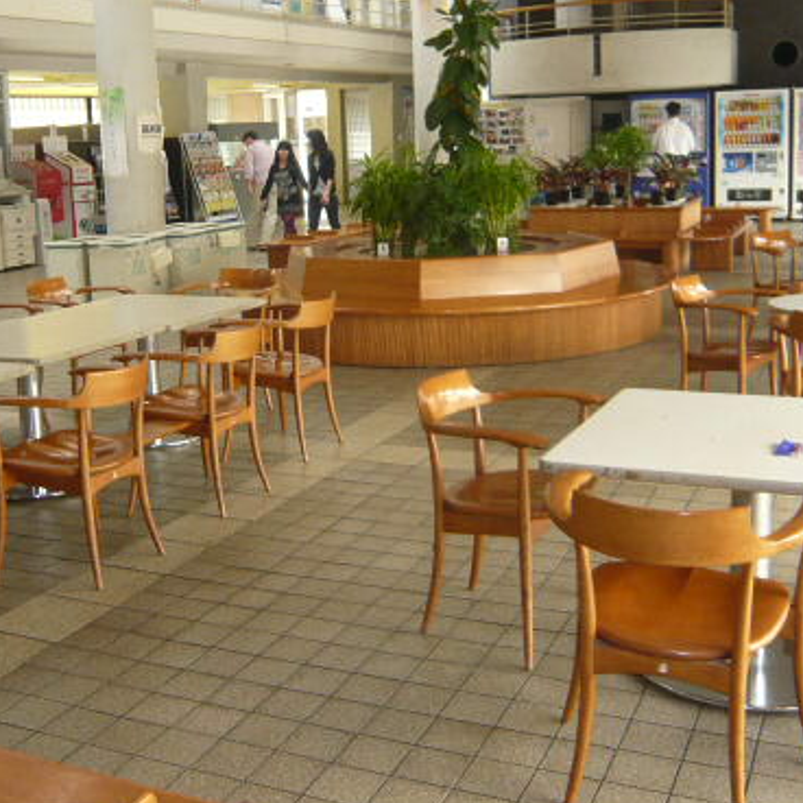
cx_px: 340
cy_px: 308
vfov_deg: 38.9
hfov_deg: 39.1
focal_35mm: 43
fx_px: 1129
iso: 125
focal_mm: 4.6
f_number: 2.8
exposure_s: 1/30
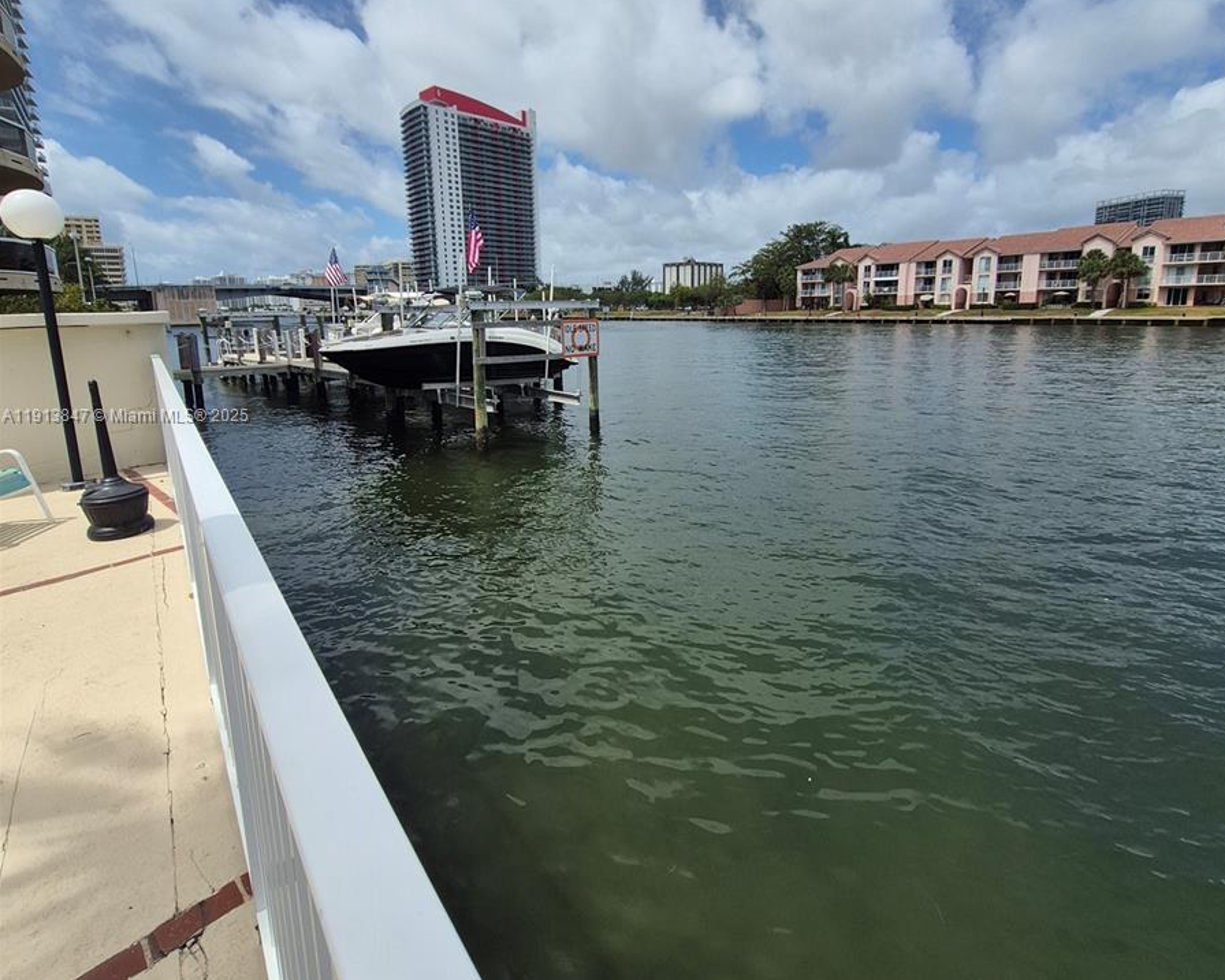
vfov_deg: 76.5
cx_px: 614
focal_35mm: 17
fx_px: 616
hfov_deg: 89.6
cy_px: 417
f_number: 2.2
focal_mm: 1.74
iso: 50
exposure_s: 1/3680
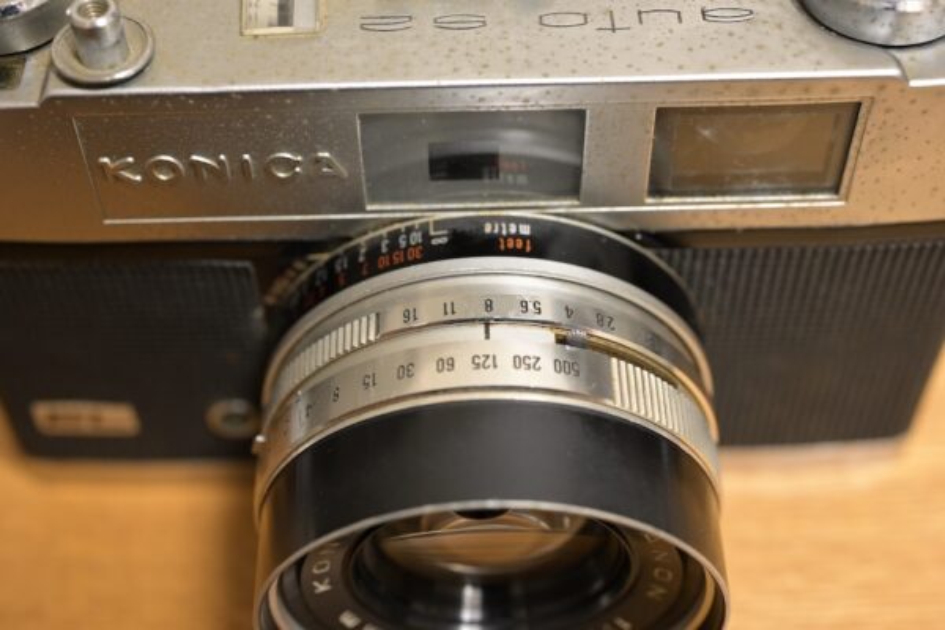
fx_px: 1312
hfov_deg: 39.6
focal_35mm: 50
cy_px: 315
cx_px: 472
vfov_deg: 27.0
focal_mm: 50
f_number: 6.3
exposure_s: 1/50
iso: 2200
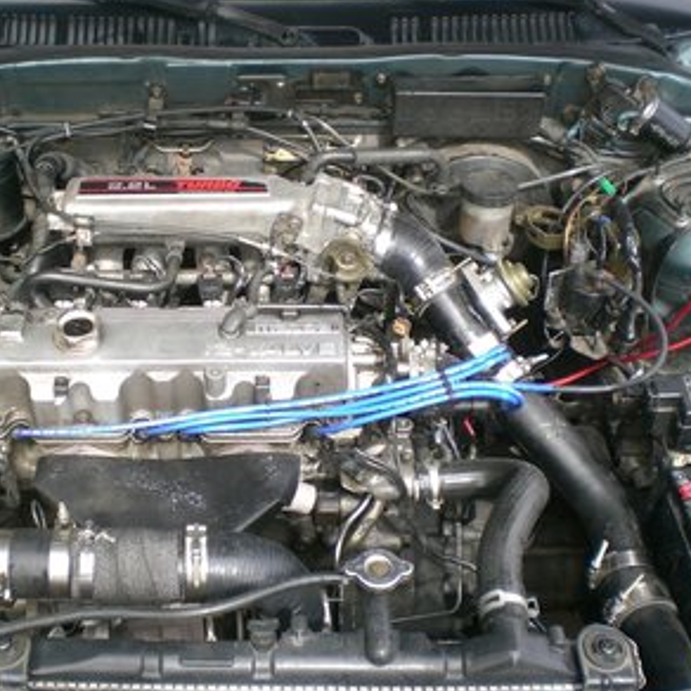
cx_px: 282
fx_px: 1039
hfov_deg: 36.7
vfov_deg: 36.8
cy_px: 343
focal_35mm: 46
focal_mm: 6.3
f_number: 3.1
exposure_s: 1/160
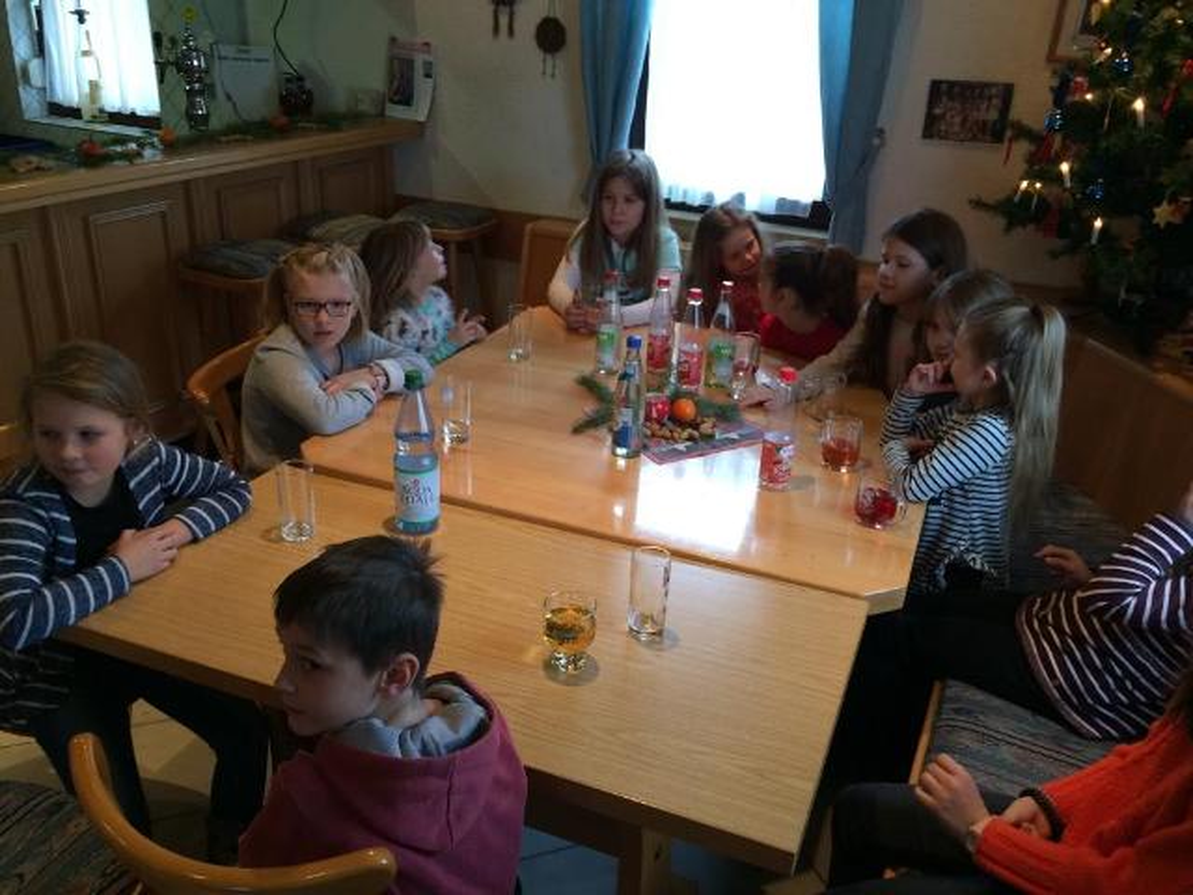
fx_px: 999
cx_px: 596
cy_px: 448
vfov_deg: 48.2
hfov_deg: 61.7
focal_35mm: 29
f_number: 2.2
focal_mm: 4.15
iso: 160
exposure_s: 1/33
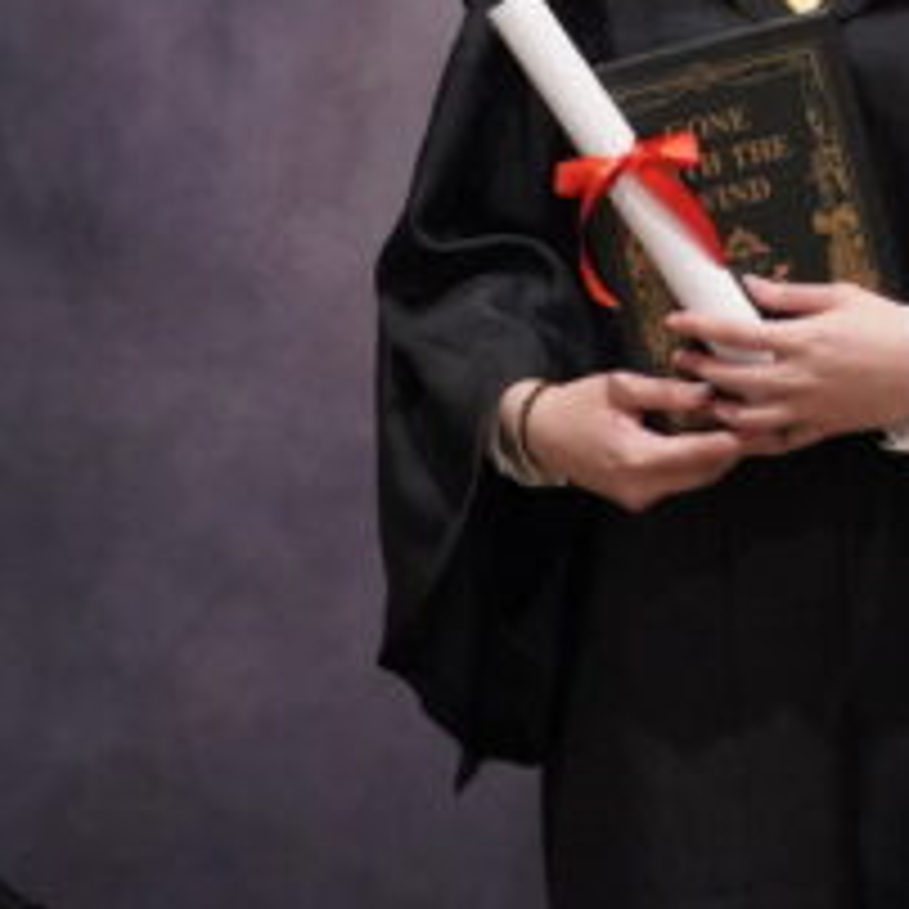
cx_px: 860
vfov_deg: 13.6
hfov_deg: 13.8
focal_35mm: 125
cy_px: -173
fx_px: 3714
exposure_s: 1/160
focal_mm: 29
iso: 10000
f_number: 4
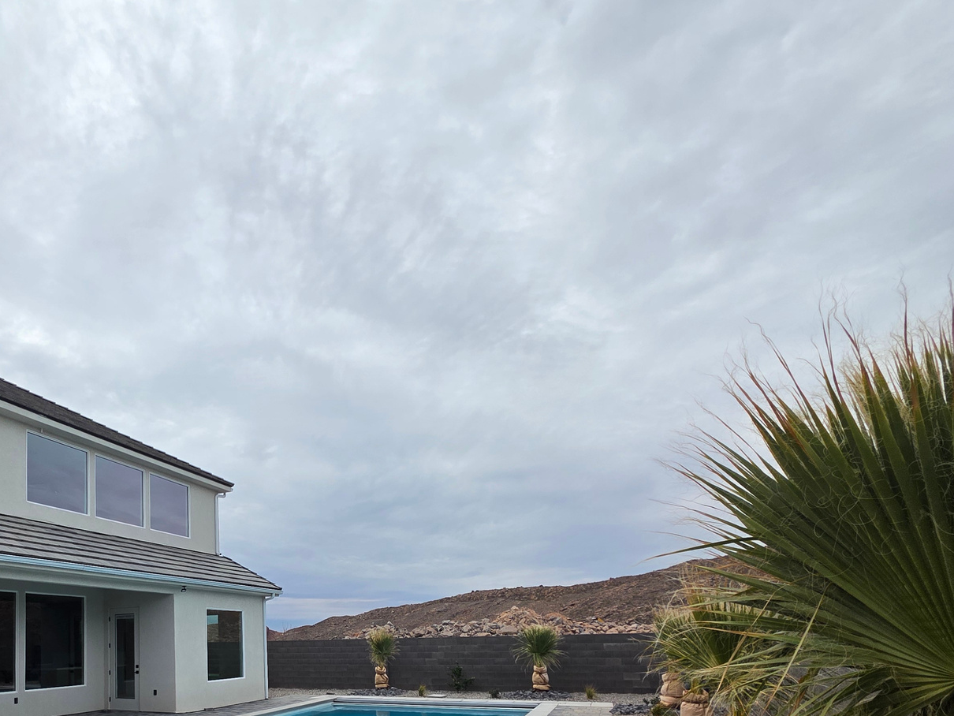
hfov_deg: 70.9
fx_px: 606
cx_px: 231
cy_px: 605
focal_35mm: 22
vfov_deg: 55.3
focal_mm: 2.2
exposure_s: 1/1641
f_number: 1.9
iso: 40
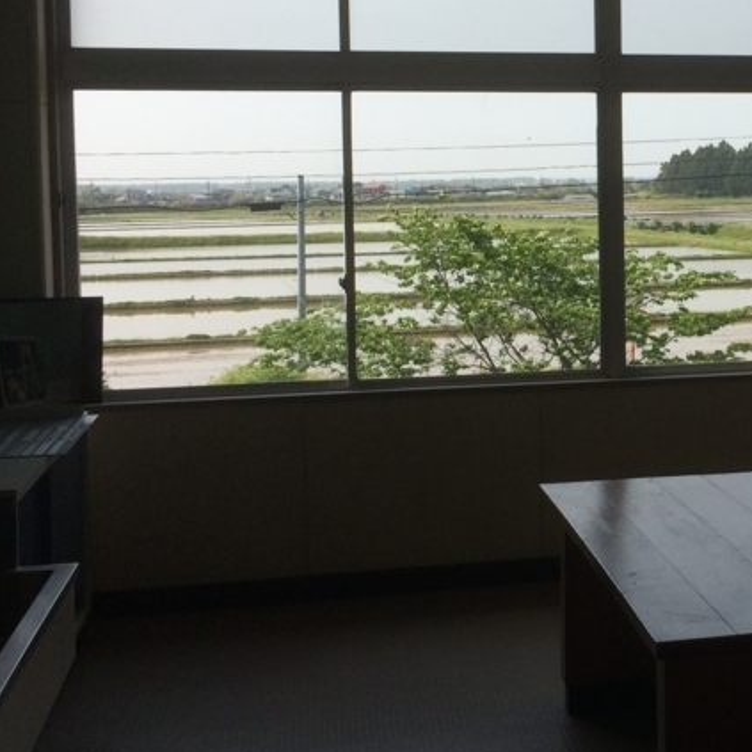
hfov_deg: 26.4
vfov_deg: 27.6
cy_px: 251
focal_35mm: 62
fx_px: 1524
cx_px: 736
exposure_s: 1/1709
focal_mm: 4.15
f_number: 2.2
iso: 32
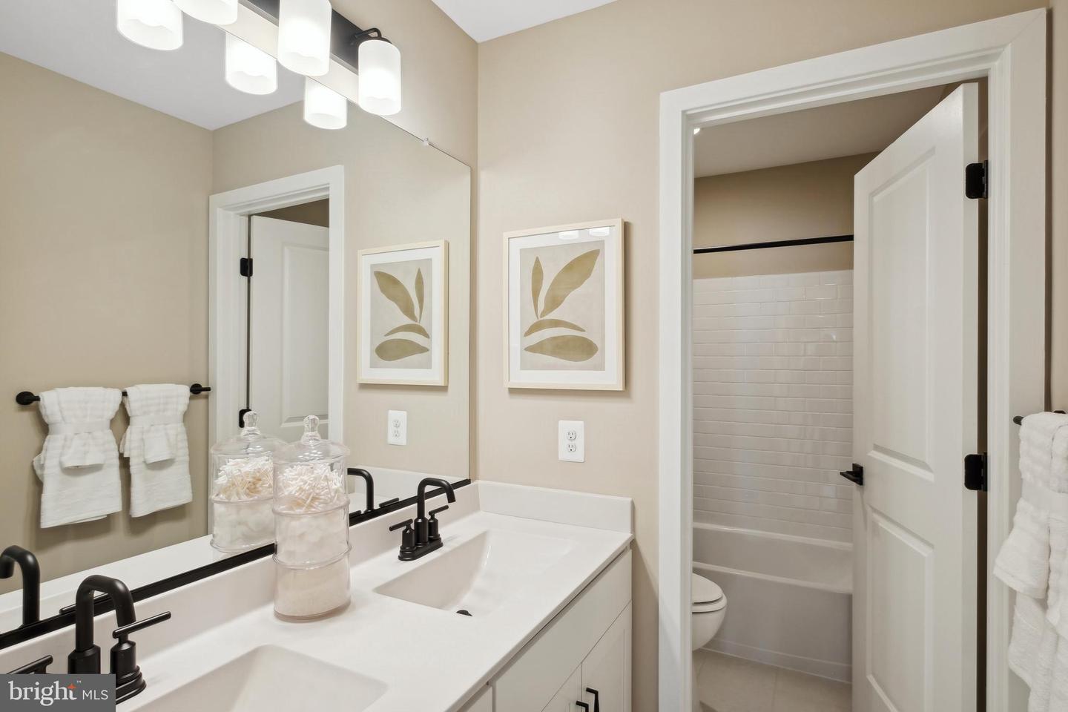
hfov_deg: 93.3
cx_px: 534
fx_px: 504
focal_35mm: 17
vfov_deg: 70.4
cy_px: 356
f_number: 8
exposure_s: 1/30
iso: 400
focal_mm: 11
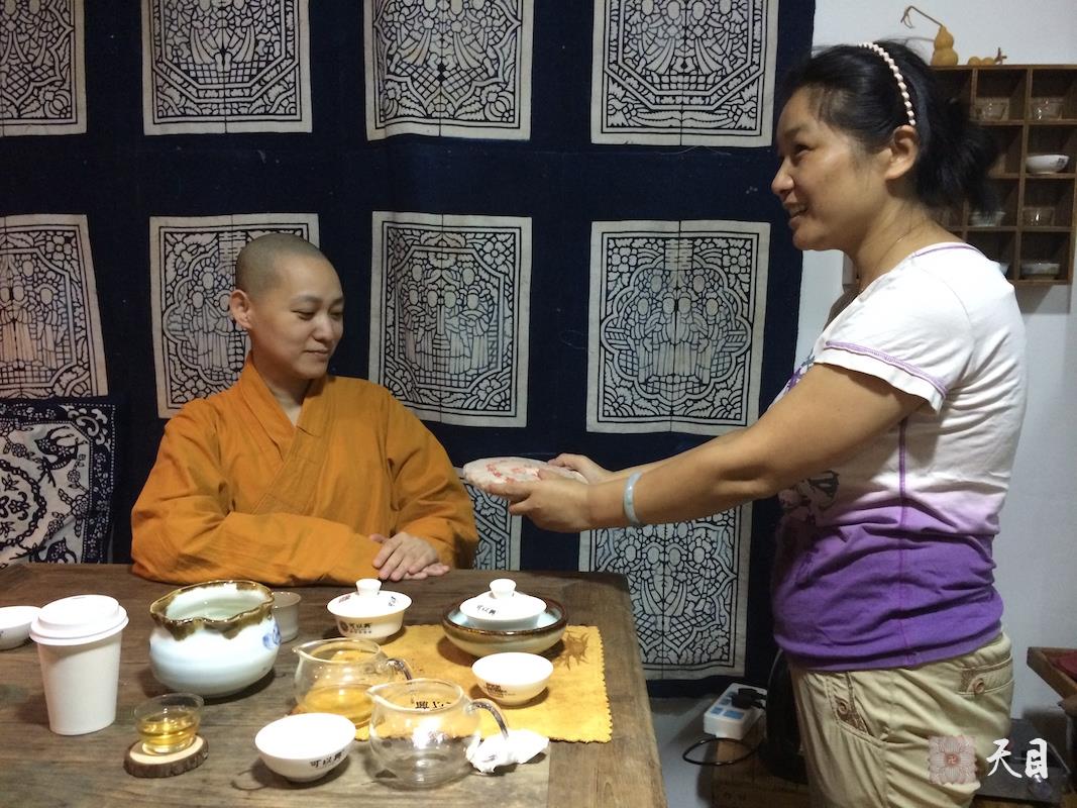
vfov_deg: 46.8
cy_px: 404
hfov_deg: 60.0
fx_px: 933
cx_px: 538
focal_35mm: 30
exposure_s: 1/17
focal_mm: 4.12
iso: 320
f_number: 2.2
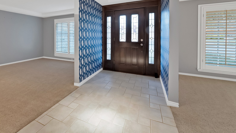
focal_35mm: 16
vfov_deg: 64.6
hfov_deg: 97.3
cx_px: 89
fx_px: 100
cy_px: 40
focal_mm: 12
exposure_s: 1/8
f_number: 8
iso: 6400
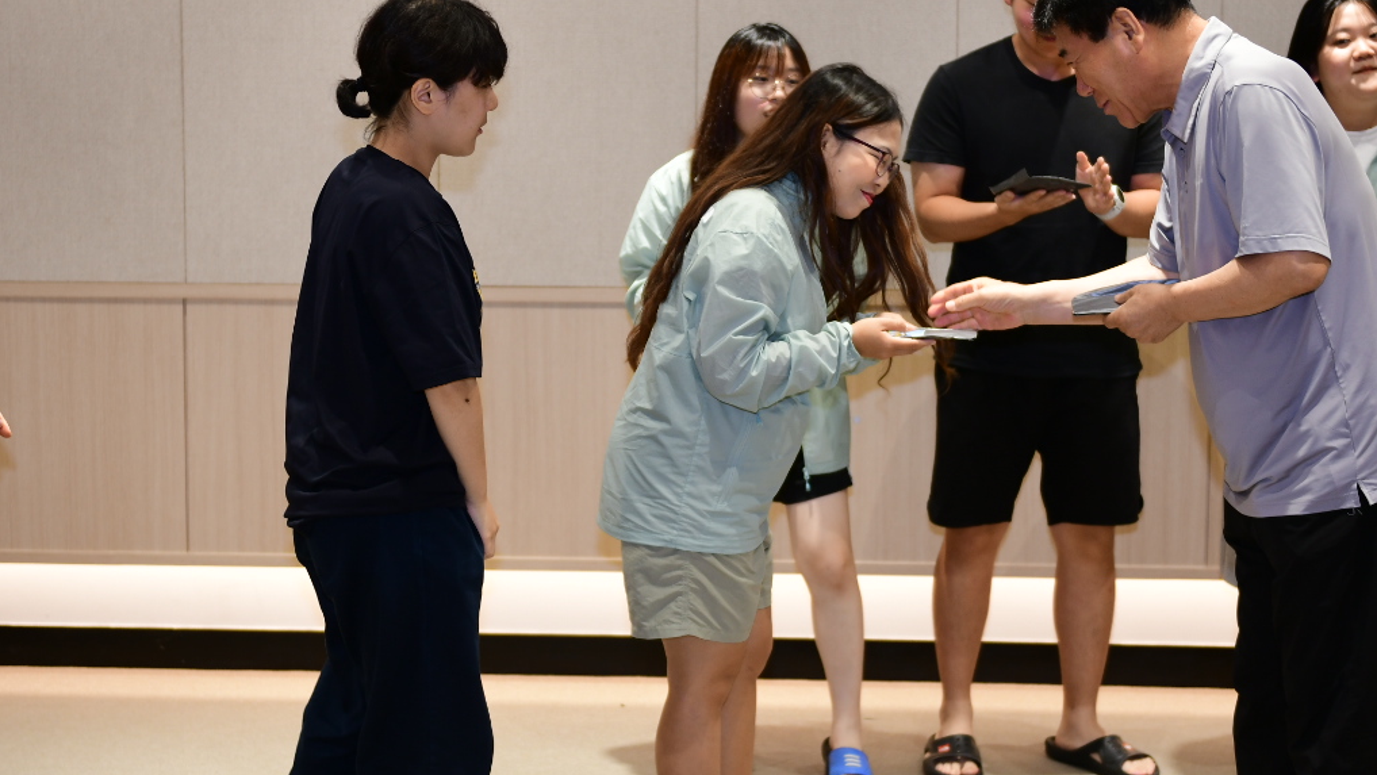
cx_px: 682
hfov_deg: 30.1
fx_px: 2556
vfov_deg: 17.2
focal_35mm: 70
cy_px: 318
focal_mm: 42
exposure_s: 1/250
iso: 500
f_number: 2.8
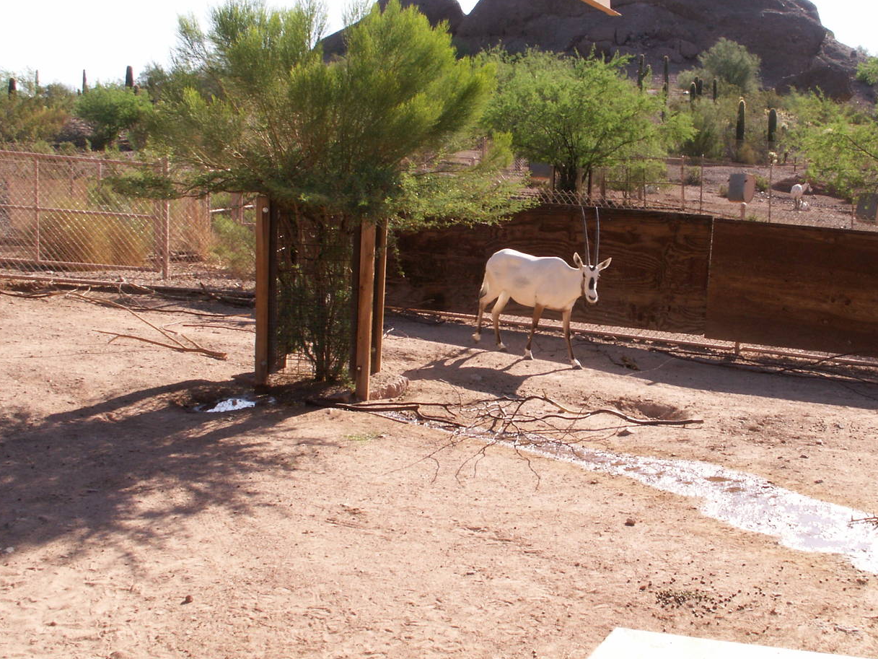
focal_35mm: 46
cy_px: 307
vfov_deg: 31.5
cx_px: 545
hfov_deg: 41.0
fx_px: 1167
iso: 50
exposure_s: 1/100
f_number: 8
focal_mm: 5.86
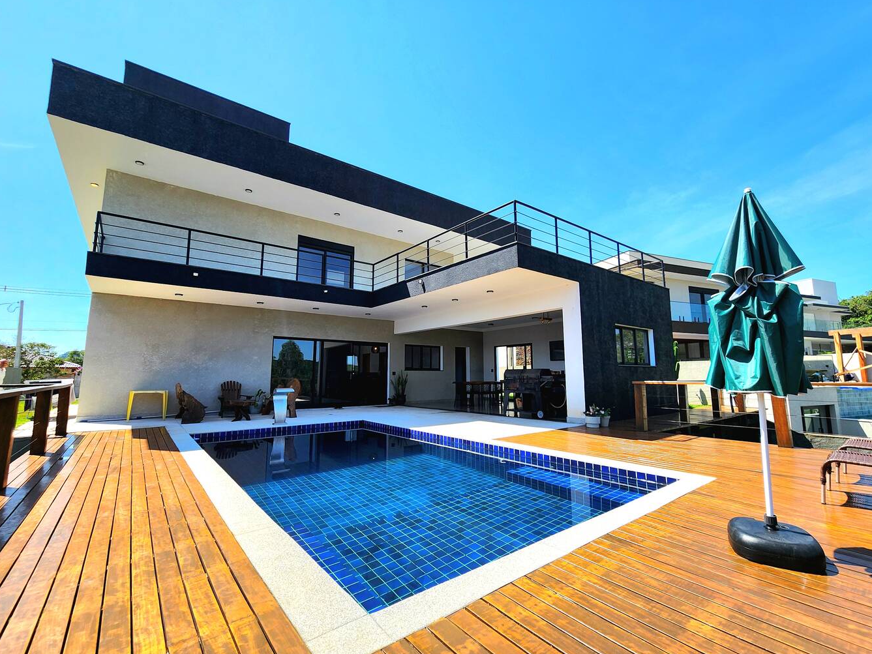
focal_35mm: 14
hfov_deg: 102.0
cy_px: 323
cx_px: 451
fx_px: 353
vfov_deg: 85.7
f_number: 2.2
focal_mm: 2.2
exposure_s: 1/1667
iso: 50
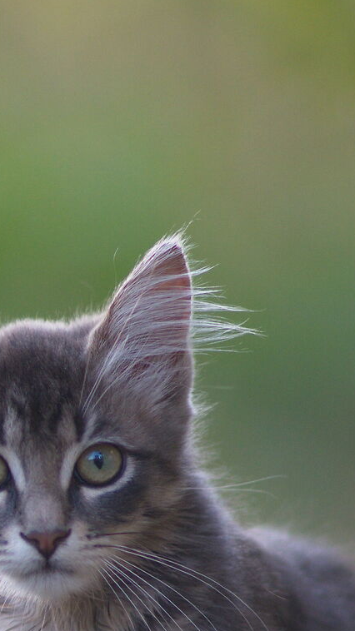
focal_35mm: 166
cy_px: 529
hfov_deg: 7.2
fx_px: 2780
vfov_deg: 12.9
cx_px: -166
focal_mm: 50
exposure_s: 1/1600
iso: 1000
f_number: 2
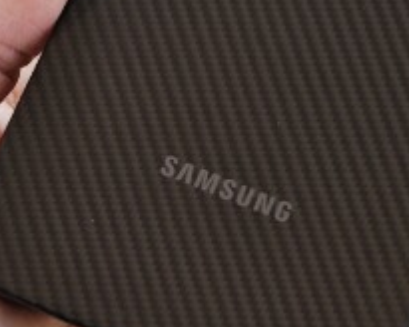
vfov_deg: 9.7
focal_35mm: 158
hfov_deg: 12.1
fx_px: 1913
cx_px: 349
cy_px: -42
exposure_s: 1/123
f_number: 1.63
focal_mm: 8.72
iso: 50
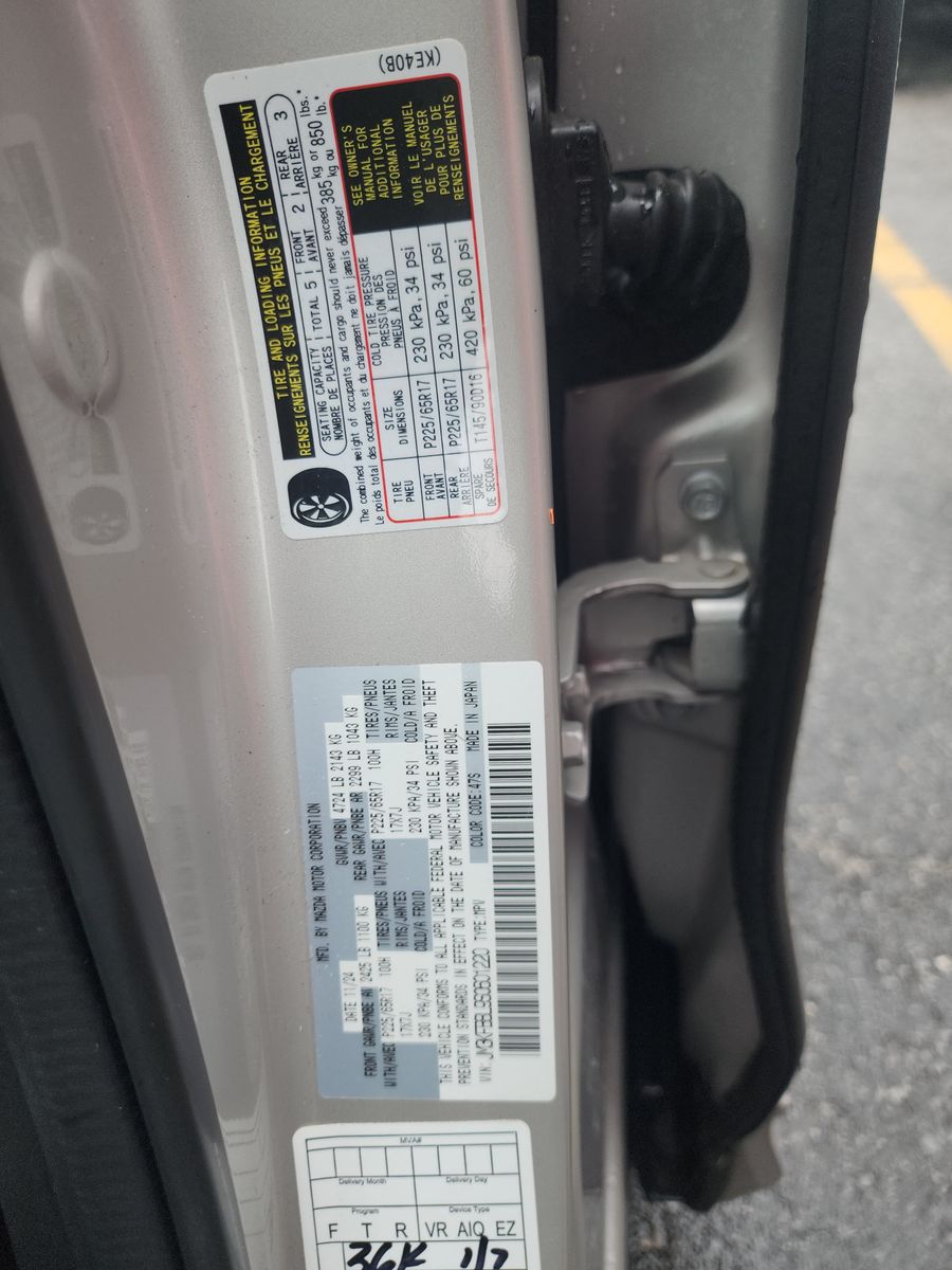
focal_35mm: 23
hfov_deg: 58.9
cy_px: 635
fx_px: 843
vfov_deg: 73.9
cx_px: 476
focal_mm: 6.4
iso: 56
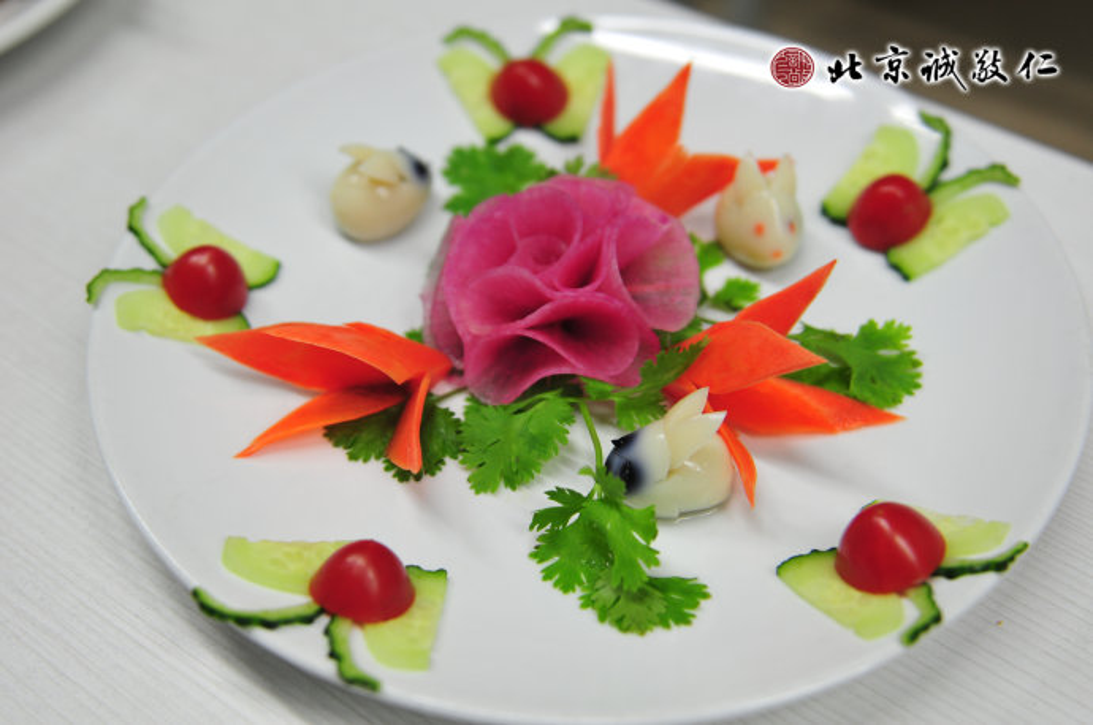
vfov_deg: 28.0
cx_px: 546
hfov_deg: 41.2
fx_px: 1455
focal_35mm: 48
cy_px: 362
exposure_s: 1/50
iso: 200
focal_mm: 32
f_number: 2.8
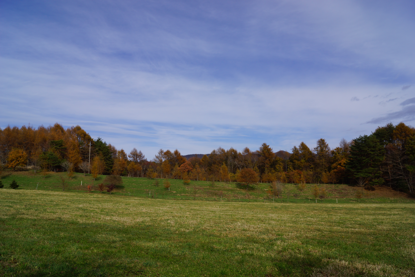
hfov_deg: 67.4
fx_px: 311
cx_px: 208
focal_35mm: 27
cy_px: 138
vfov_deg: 47.9
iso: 100
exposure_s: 1/200
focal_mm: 18
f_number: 13
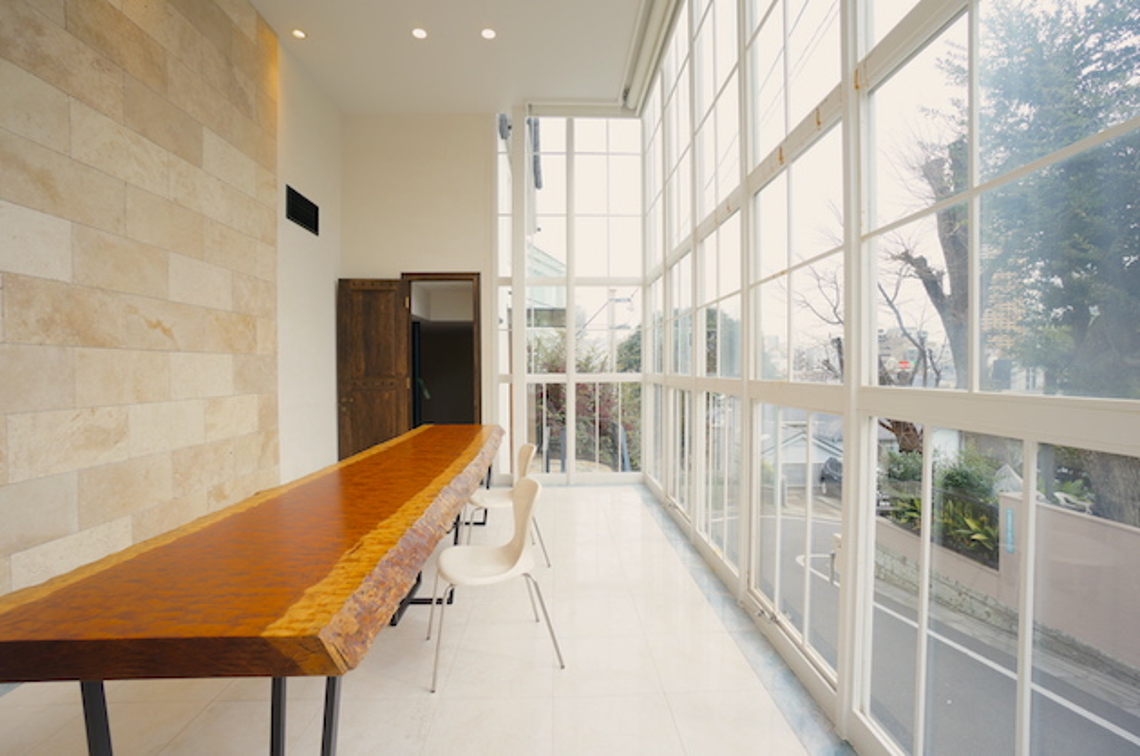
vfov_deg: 77.1
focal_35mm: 15
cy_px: 378
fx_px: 474
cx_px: 570
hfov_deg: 100.5
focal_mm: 10
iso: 100
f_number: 5.6
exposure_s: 1/80
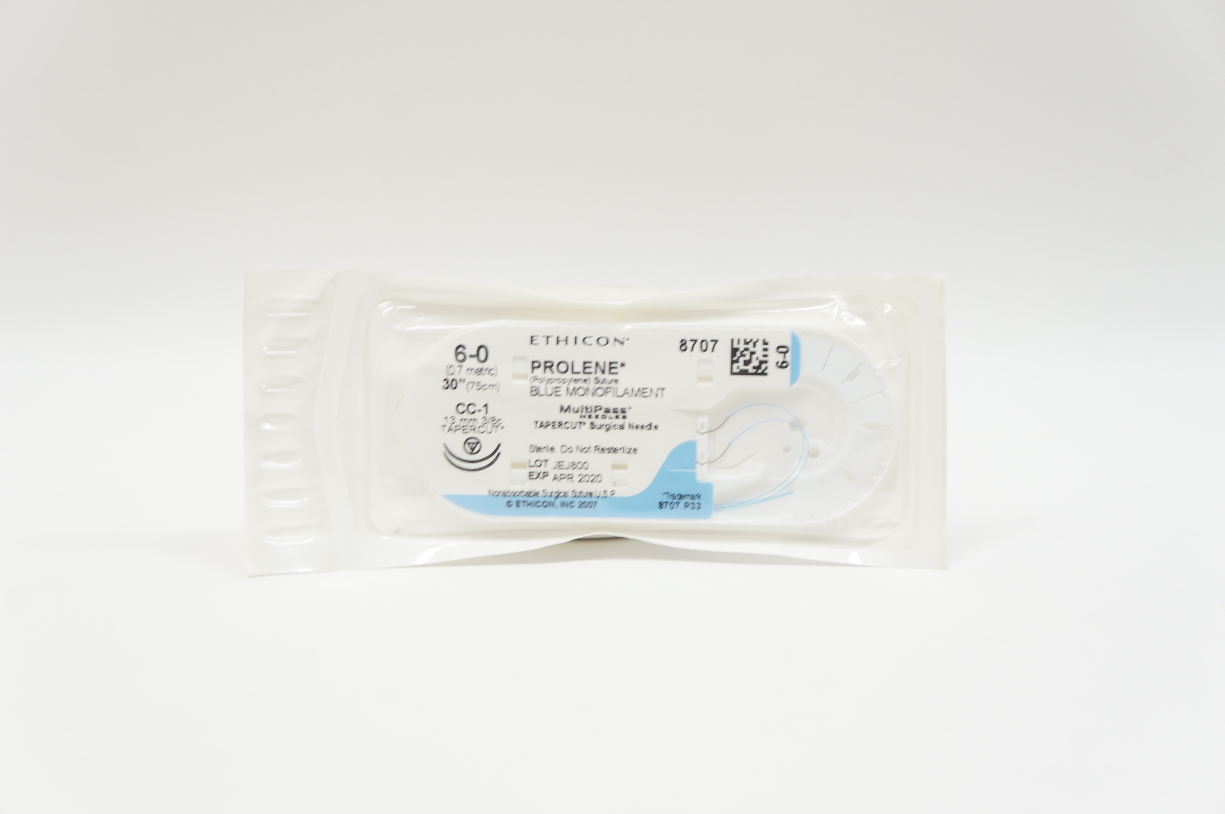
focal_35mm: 51
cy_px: 407
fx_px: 1734
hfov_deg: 38.9
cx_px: 612
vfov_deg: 26.4
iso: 400
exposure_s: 1/50
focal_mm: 34
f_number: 6.3
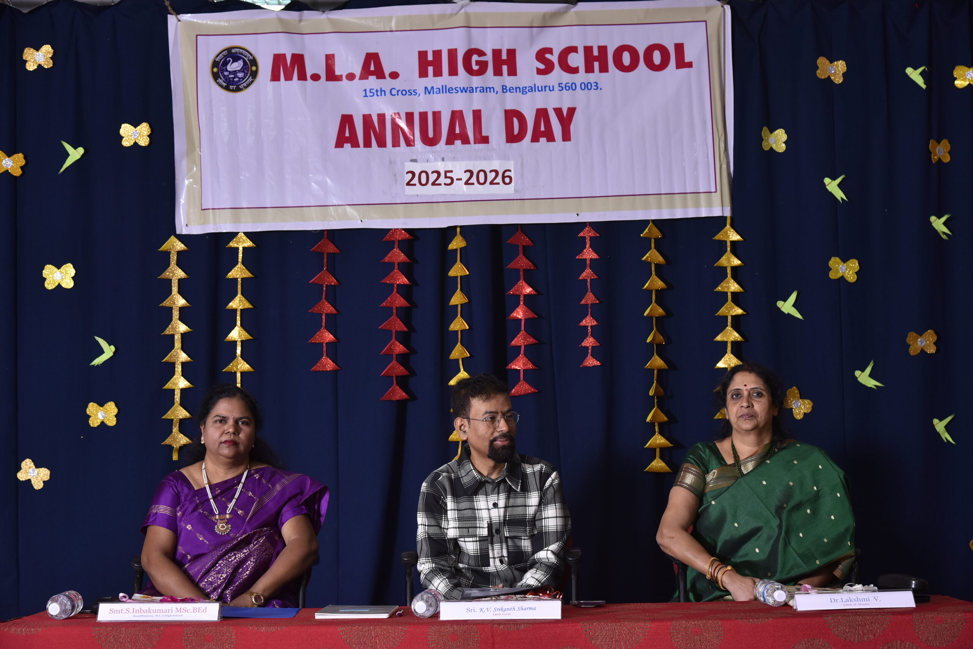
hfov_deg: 34.5
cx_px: 486
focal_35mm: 58
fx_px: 1568
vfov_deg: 23.4
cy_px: 324
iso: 400
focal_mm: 58
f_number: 5.6
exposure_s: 1/125
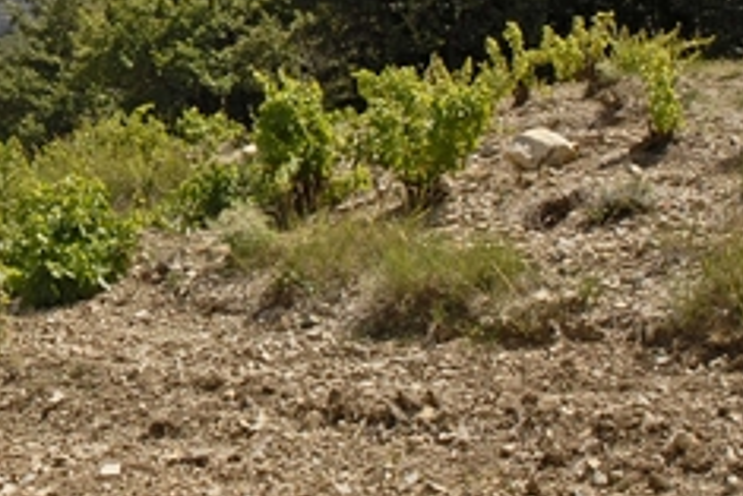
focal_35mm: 92
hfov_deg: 21.0
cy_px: 3
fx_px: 1900
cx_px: -73
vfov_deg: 14.6
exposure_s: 1/160
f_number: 10
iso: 125
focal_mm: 24
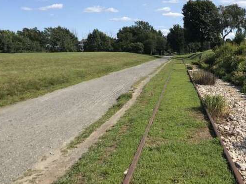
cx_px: 176
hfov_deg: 41.2
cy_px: 43
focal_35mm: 45
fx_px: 320
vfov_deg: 31.5
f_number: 1.8
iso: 20
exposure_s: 1/2817
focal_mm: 3.99
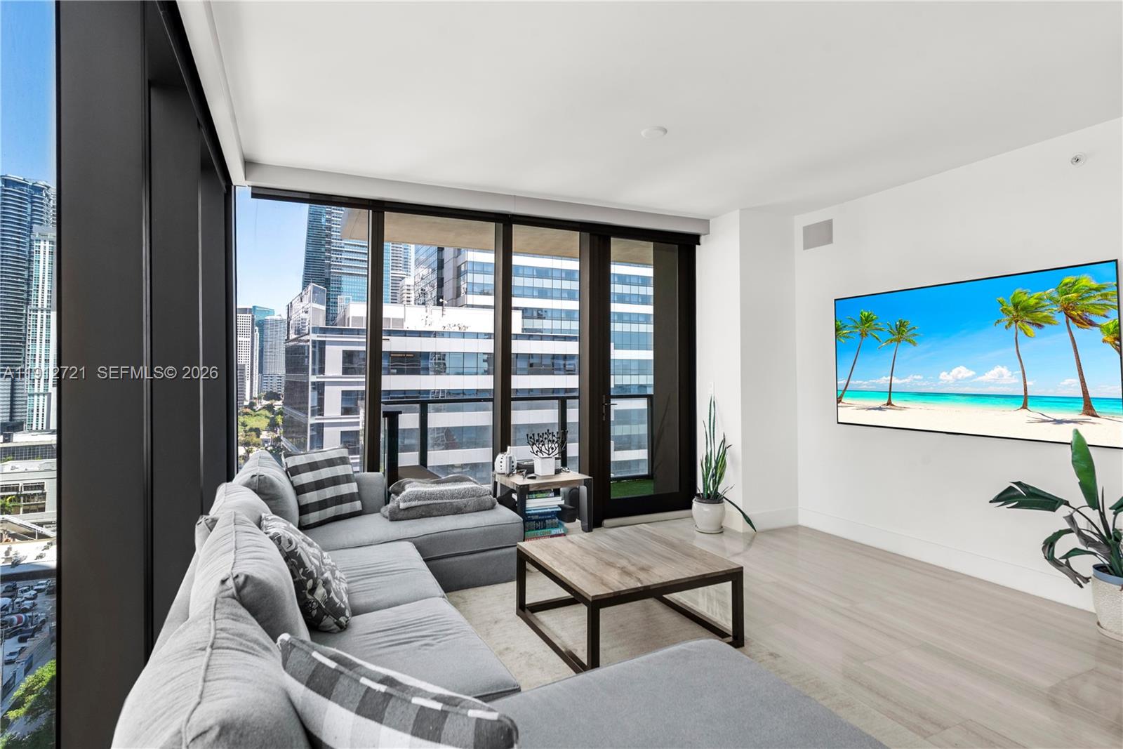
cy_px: 374
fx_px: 562
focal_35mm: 18
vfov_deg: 67.4
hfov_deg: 90.0
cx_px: 562
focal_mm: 18
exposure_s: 1/10
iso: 320
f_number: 8
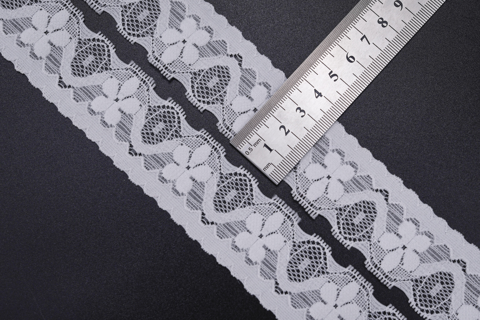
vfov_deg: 26.0
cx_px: 240
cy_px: 160
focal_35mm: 52
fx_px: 693
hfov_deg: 38.2
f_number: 5.6
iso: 100
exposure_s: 1/125
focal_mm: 35
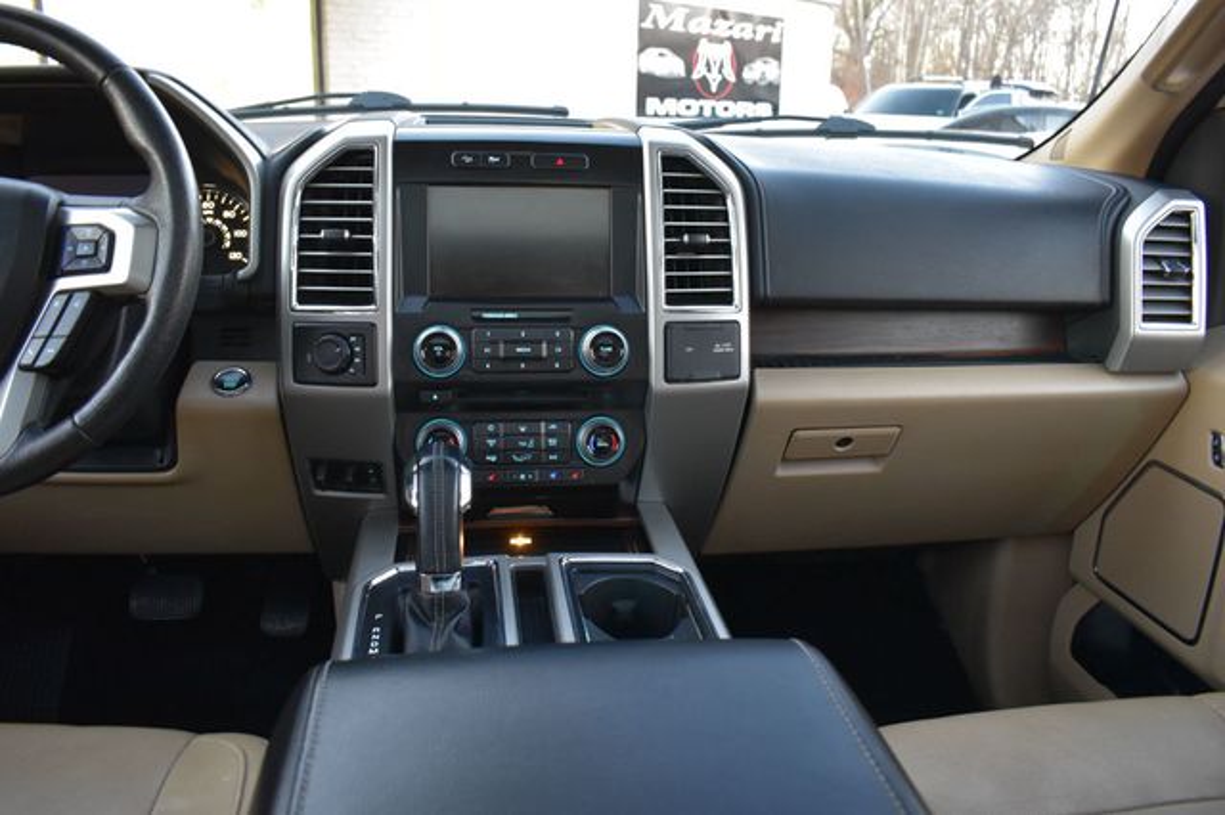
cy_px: 408
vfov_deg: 47.9
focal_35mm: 27
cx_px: 612
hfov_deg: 67.4
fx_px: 918
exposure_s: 1/15
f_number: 4.5
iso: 1600
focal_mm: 18
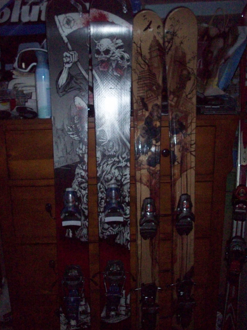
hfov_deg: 38.7
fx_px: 352
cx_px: 124
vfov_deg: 50.1
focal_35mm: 37
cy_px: 165
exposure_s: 1/128
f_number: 2.8
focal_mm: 6.2
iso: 800
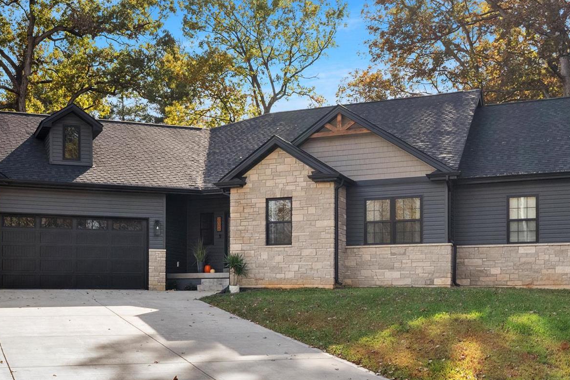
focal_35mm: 49
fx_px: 775
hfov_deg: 40.1
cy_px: 249
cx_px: 220
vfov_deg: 27.4
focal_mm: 18
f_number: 8
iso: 400
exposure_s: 1/250
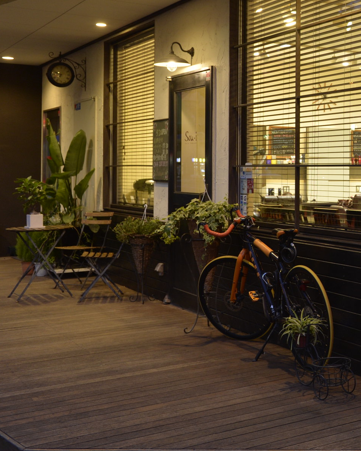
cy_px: 169
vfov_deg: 31.3
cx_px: 445
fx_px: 801
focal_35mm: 60
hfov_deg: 23.1
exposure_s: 1/25
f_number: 5
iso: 800
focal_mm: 31
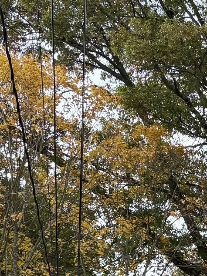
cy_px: 410
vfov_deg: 14.6
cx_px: 478
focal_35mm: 126
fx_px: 1005
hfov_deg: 10.3
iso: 64
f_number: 1.6
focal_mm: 5.96
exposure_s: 1/1587
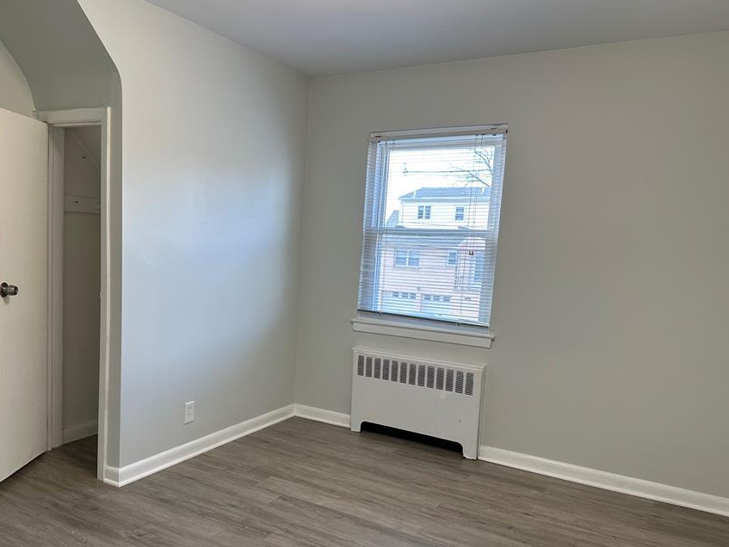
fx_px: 611
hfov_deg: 61.3
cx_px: 310
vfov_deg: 48.1
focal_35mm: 29
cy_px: 314
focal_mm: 6.86
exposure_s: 1/120
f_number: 1.78
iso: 100
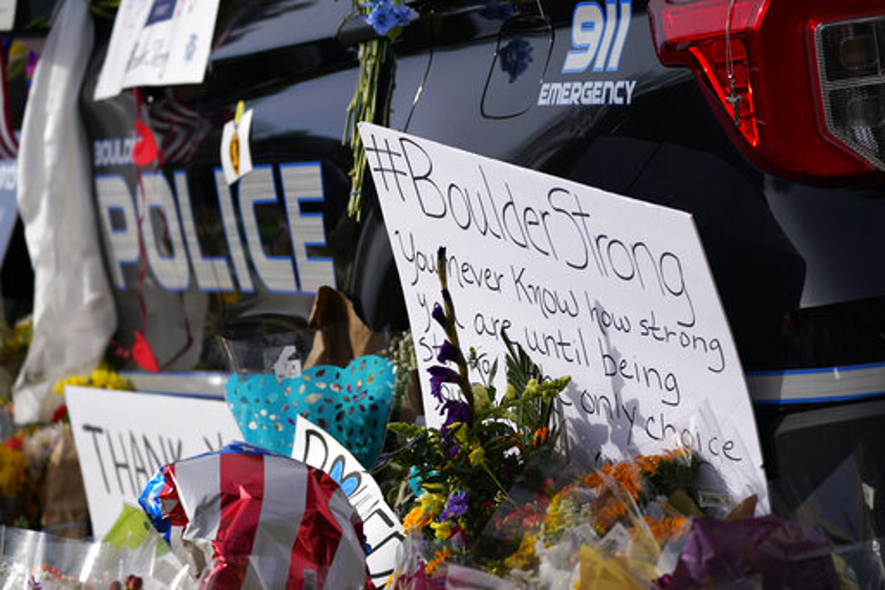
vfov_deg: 6.9
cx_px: 442
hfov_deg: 10.4
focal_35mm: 198
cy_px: 295
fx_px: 4866
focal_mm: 198
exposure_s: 1/2000
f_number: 5.6
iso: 200
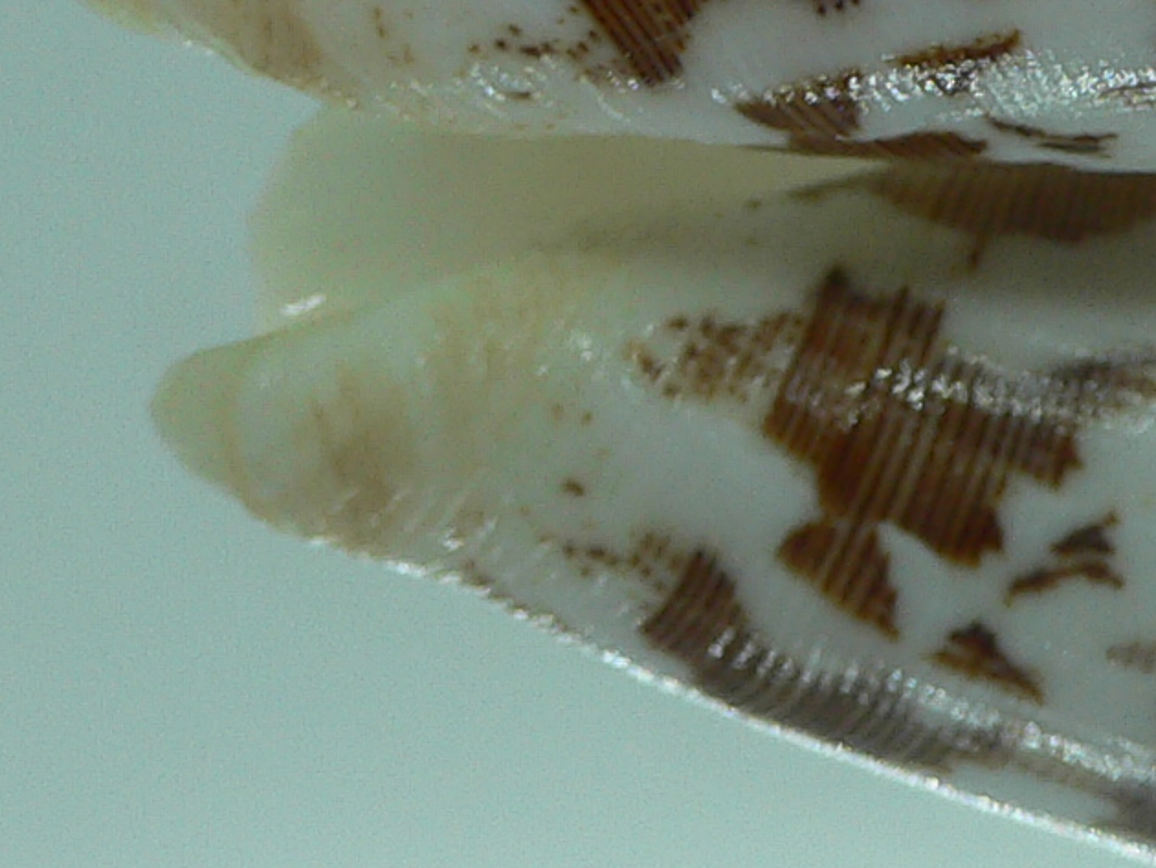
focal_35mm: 112
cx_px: 1193
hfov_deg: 17.1
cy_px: -95
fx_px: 3742
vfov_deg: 13.0
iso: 80
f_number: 2.8
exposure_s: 1/80
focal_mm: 4.6
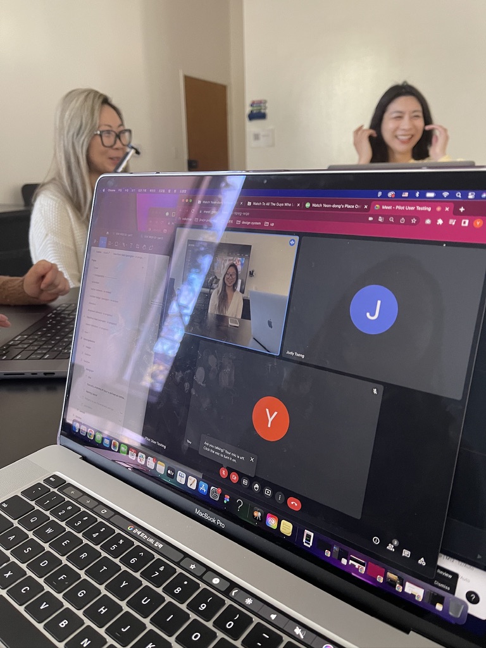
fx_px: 487
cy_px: 324
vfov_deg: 67.3
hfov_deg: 53.1
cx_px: 243
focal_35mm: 26
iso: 500
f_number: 1.6
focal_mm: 5.1
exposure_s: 1/60
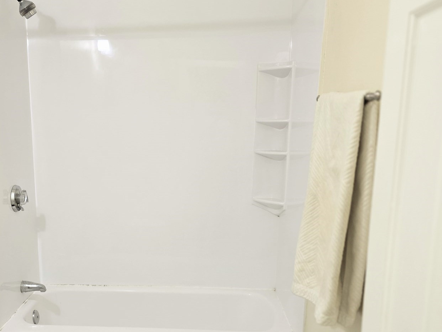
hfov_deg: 48.3
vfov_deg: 37.4
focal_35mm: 38
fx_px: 485
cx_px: 154
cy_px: 219
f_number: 1.7
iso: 320
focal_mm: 6.3
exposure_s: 1/120
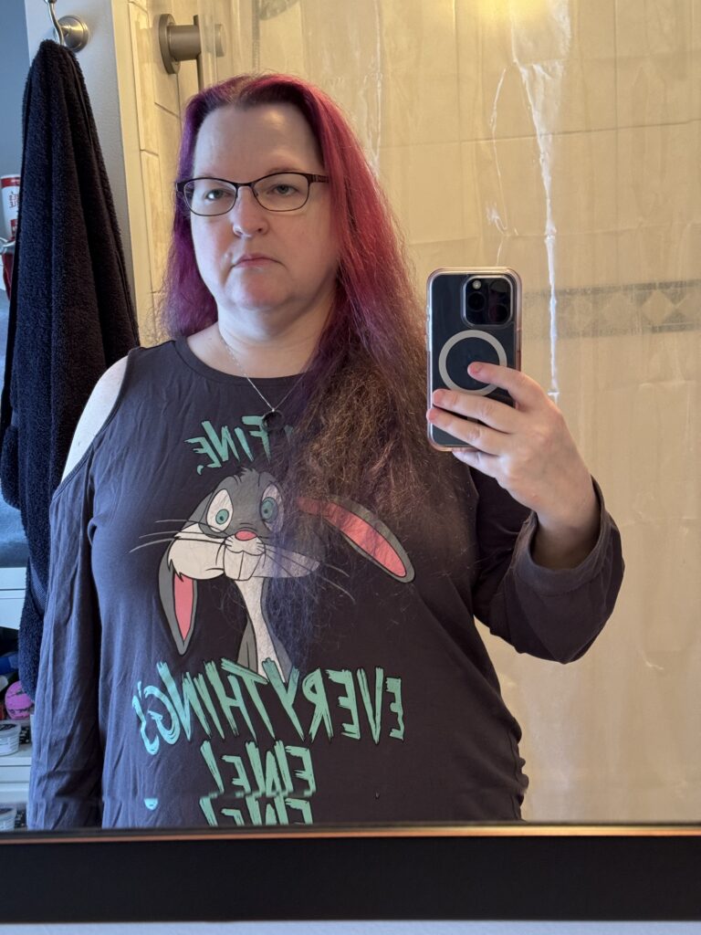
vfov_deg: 39.7
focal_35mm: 48
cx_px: 350
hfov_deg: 30.3
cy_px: 468
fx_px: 1296
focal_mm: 6.76
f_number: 1.78
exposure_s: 1/40
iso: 500
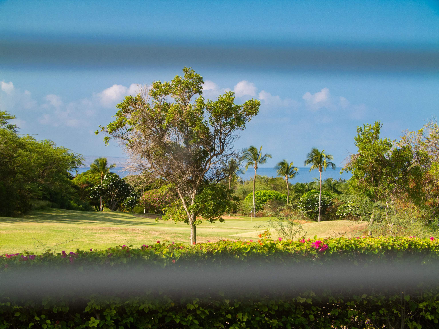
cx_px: 220
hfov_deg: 16.4
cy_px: 164
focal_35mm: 120
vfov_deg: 12.4
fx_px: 1522
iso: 400
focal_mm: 60
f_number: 6.3
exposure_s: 1/250
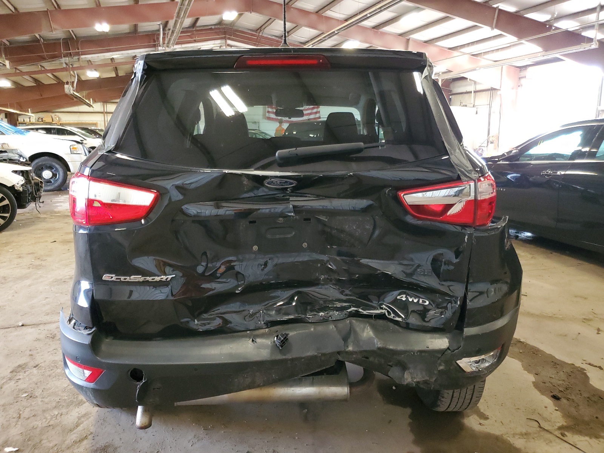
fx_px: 454
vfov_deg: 53.1
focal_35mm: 26
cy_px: 226
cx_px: 302
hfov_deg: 67.3
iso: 374
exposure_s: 1/60.2
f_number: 1.5
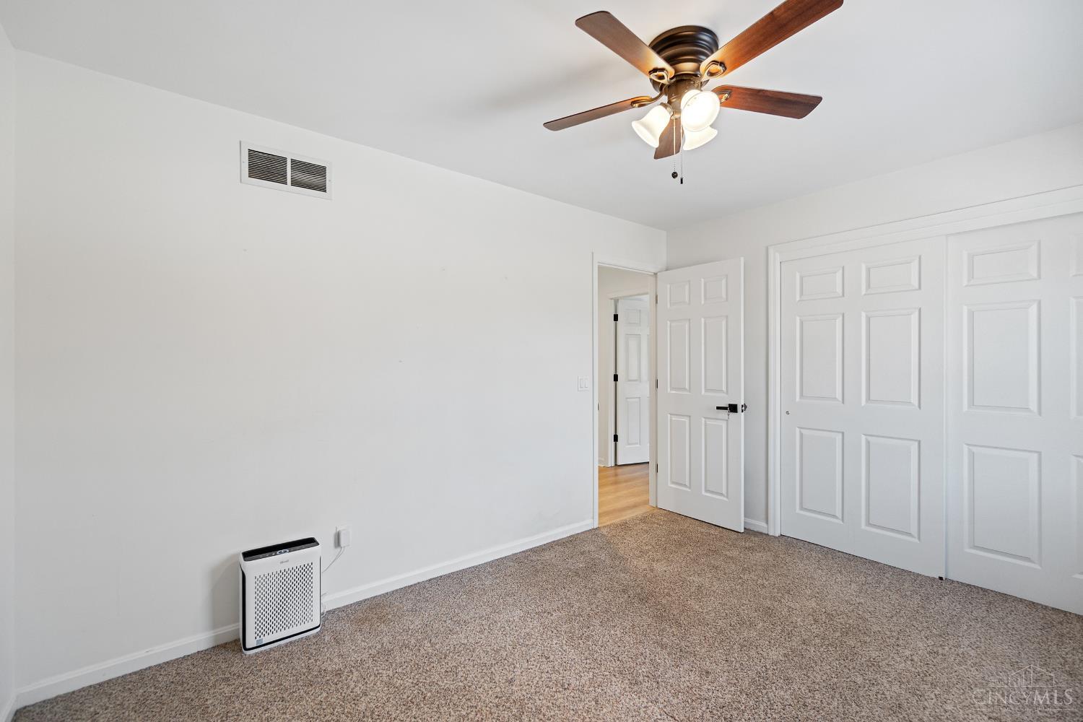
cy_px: 361
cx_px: 542
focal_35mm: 15
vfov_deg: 77.3
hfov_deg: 100.4
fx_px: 451
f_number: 4.5
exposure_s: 1/13
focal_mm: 10
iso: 400
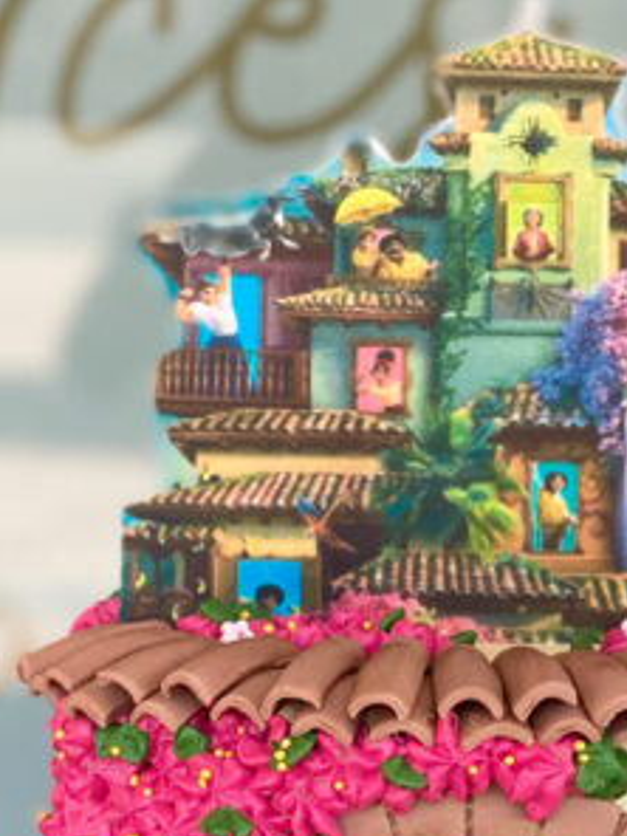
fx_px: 3140
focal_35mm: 130
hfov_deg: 11.4
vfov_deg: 14.9
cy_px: 839
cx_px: 510
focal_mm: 6
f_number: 2
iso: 32
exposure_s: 1/122
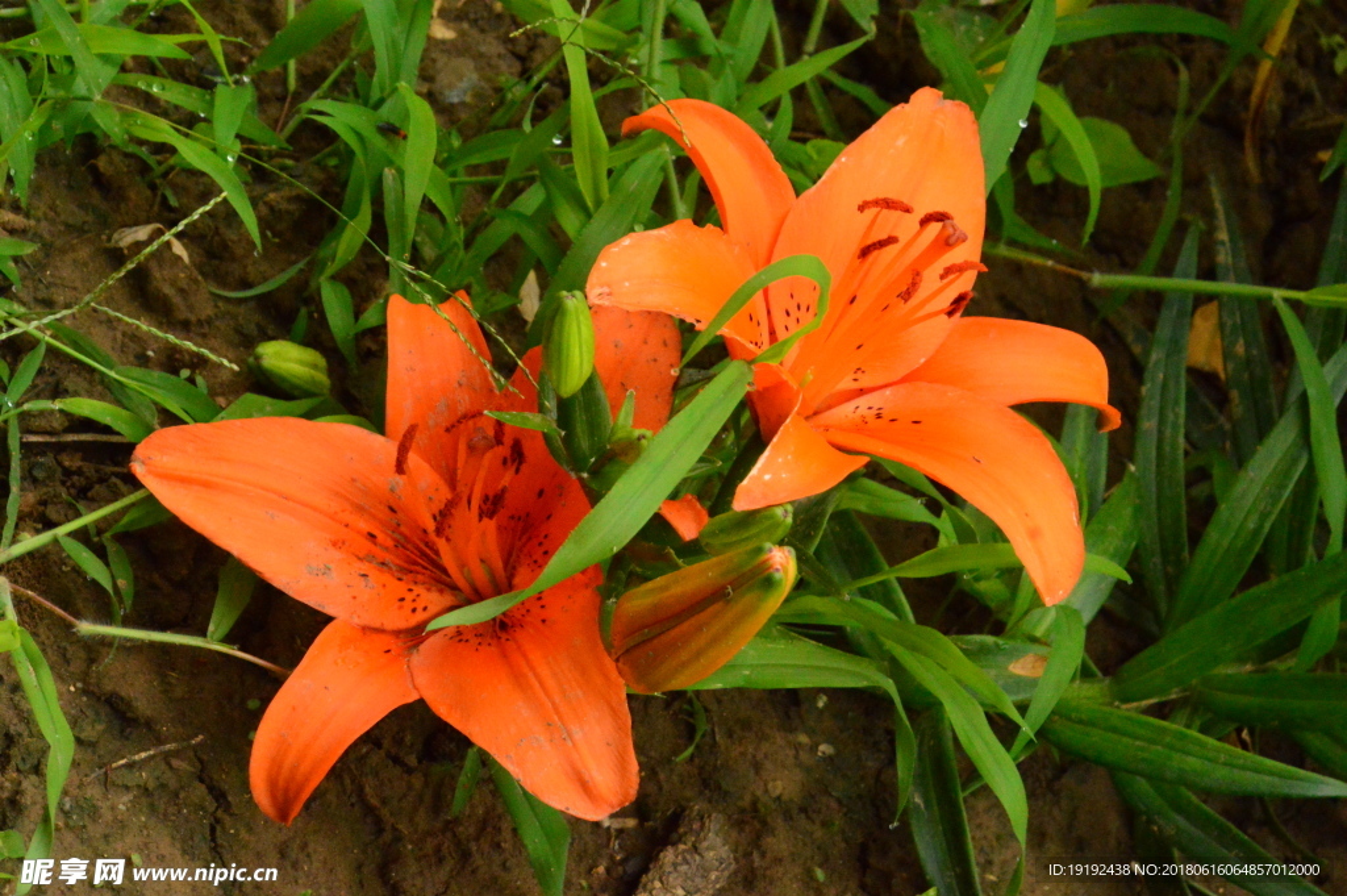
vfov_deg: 7.3
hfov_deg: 11.0
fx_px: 7010
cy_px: 448
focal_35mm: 188
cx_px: 674
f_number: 16
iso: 6400
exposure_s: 1/250
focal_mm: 125
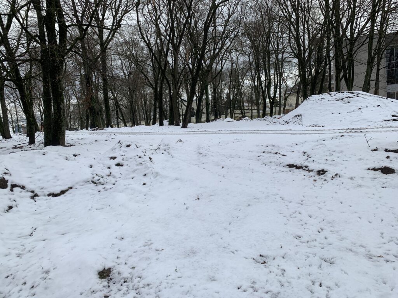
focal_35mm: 26
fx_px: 299
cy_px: 149
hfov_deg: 67.3
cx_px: 199
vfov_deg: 53.1
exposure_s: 1/300
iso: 25
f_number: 1.8
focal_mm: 4.25
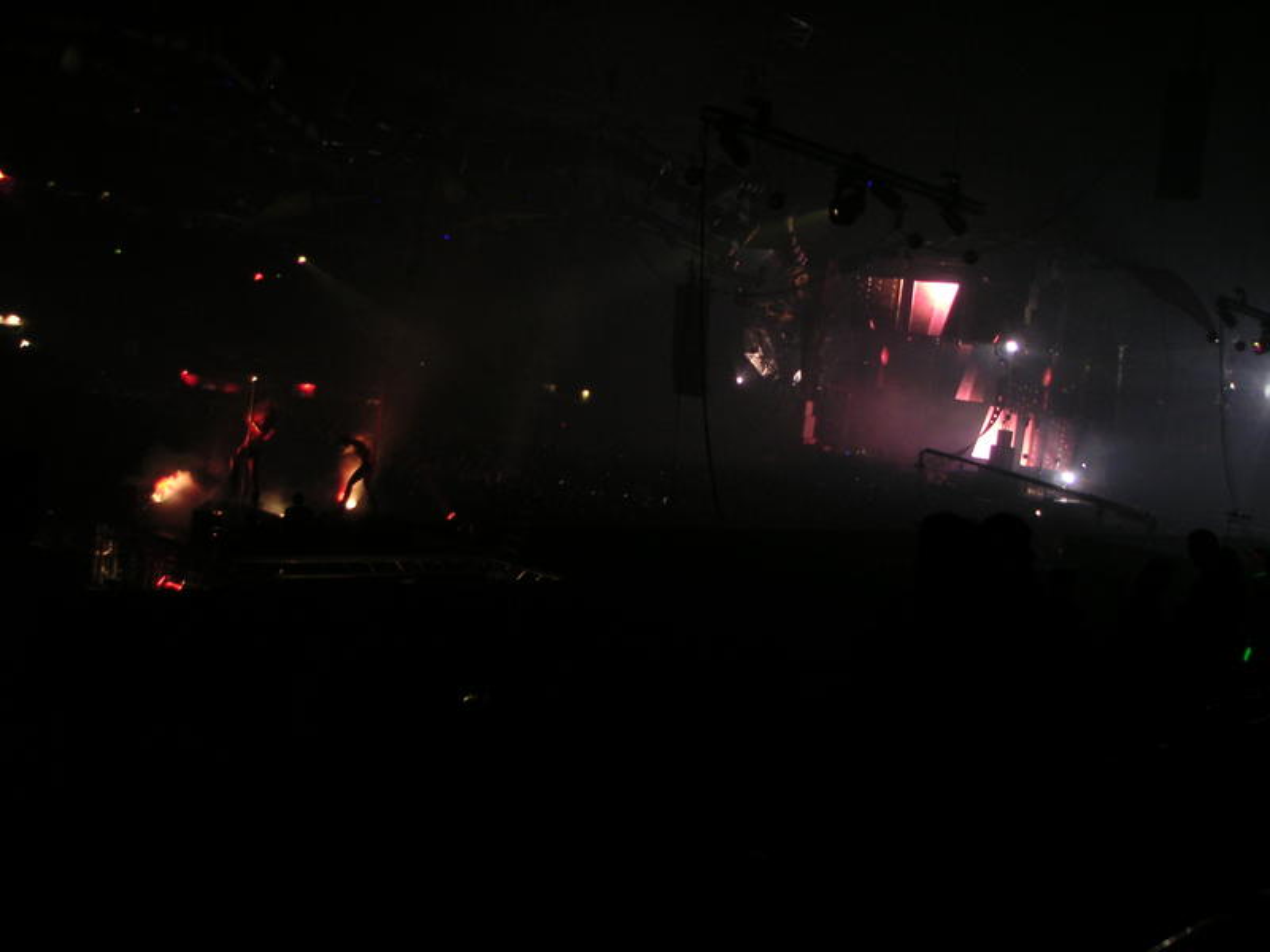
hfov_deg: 49.0
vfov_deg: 37.7
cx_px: 635
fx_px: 1394
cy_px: 476
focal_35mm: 38
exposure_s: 1/10
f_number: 2.8
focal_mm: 6
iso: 100
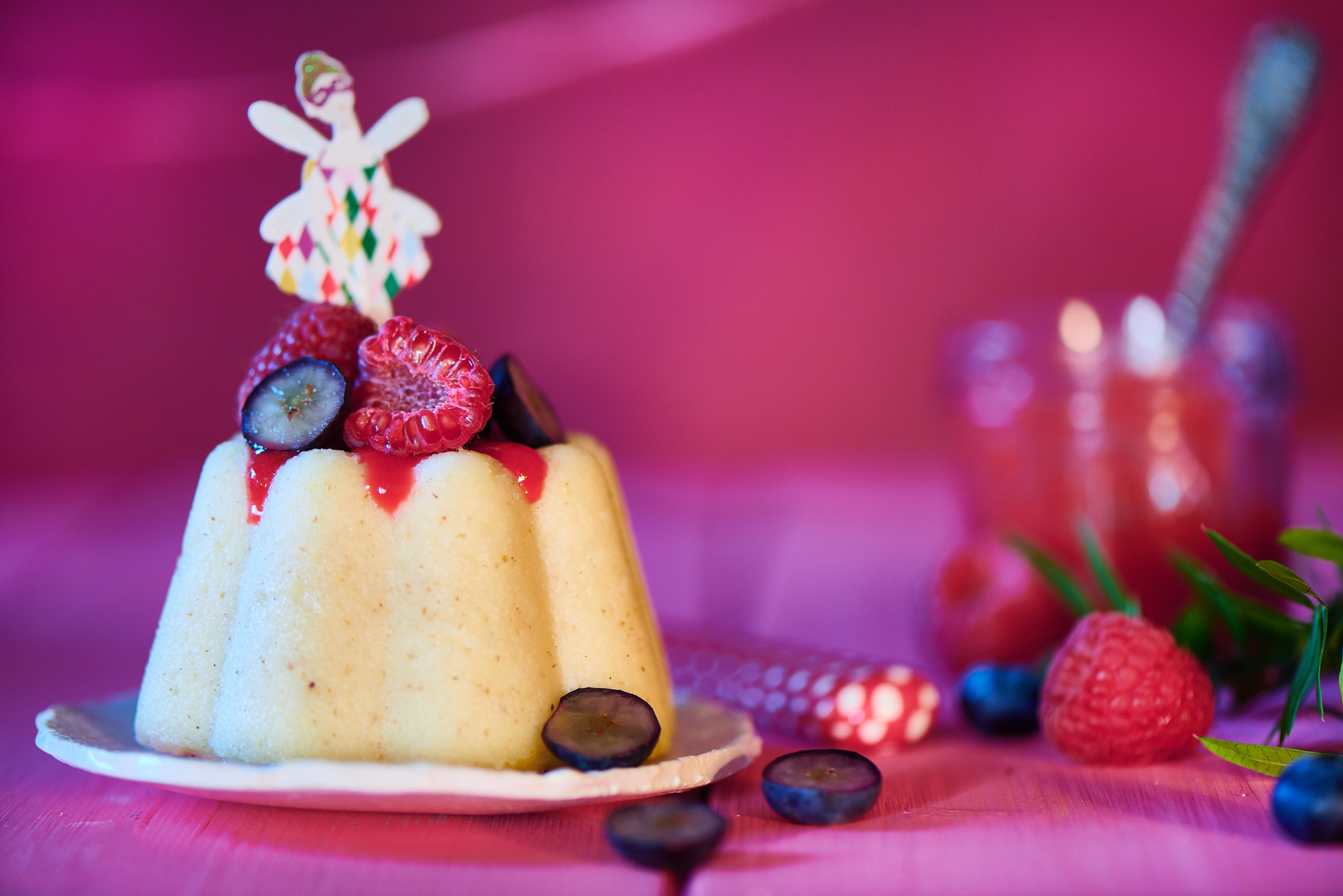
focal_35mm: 105
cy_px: 448
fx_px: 3917
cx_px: 672
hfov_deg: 19.5
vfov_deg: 13.0
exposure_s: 1/50
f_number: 3
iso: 200
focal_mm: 105
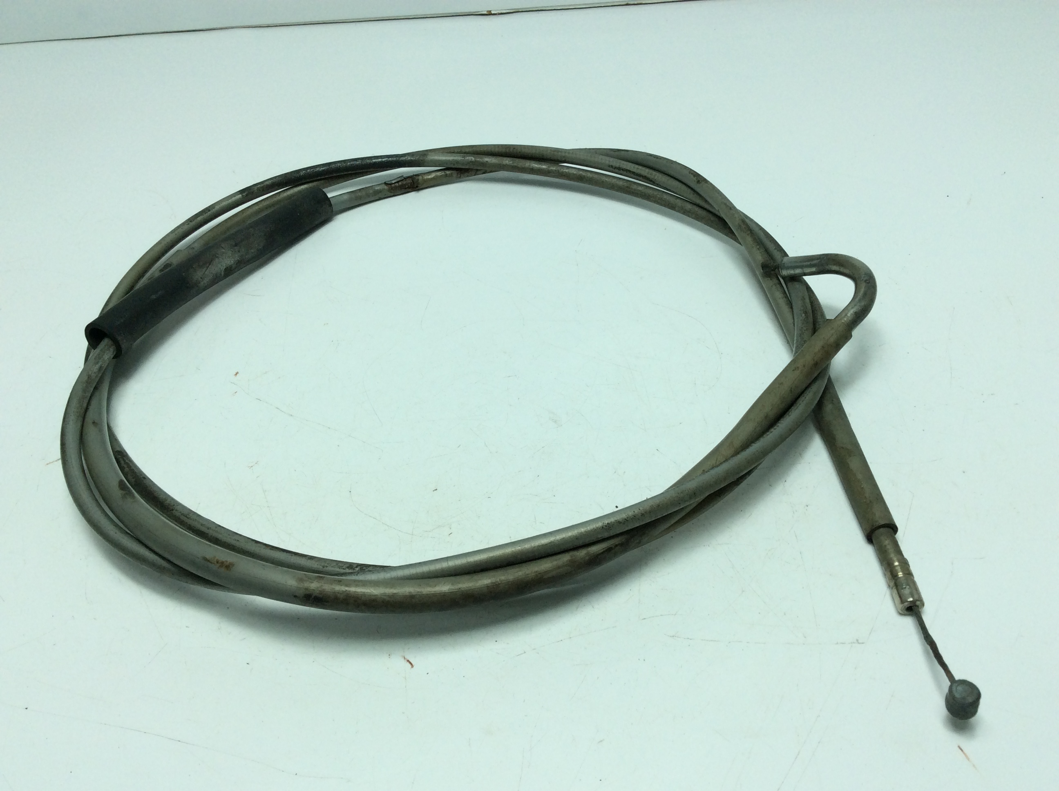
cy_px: 396
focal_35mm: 32
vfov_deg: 44.1
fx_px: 978
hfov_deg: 56.9
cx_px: 530
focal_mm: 3.3
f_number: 2.4
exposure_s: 1/572
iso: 32
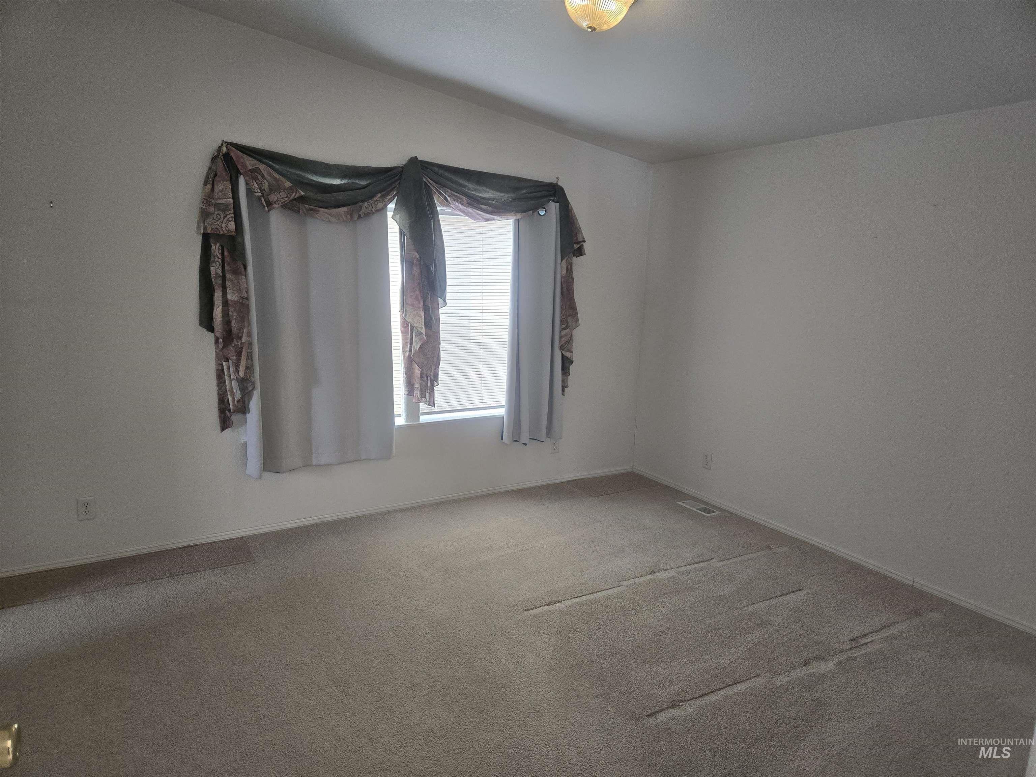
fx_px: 688
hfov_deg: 73.9
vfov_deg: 58.9
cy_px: 388
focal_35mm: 23
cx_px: 518
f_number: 1.8
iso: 200
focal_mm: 5.4
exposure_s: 1/180
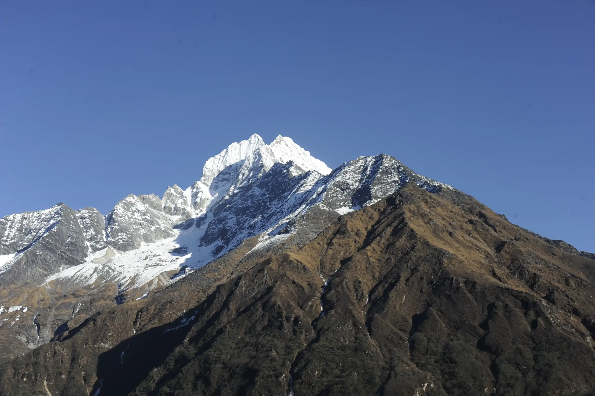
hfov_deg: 39.6
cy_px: 198
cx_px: 298
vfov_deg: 27.0
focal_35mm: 50
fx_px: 826
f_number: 10
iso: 200
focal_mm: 50
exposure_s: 1/400
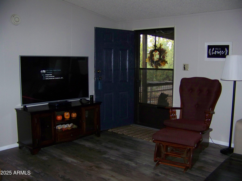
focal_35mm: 36
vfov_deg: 39.7
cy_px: 90
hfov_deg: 51.4
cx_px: 121
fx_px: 252
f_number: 2.8
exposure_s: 1/30
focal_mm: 5.85
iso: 200
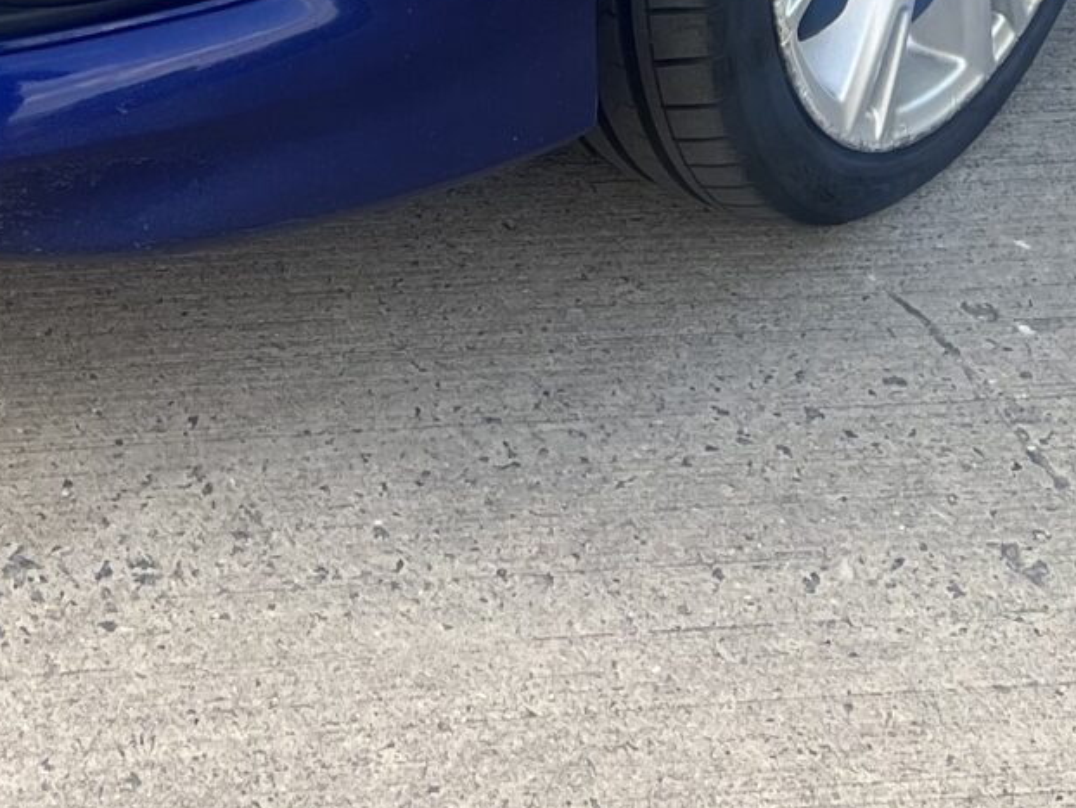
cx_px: 197
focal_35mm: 107
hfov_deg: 18.2
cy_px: -746
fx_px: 3327
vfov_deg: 12.4
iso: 50
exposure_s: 1/456
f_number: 1.5
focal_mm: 5.7
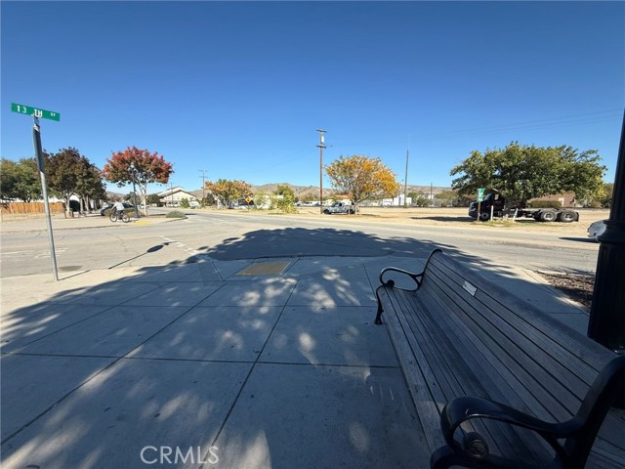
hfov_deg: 102.1
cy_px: 234
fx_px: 253
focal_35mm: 14
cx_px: 312
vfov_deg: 85.7
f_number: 2.2
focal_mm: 2.22
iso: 50
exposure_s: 1/1961
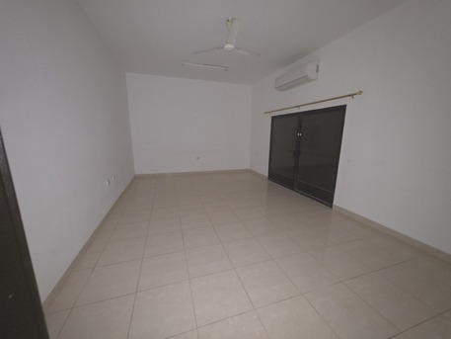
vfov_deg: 89.9
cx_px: 226
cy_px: 170
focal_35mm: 13
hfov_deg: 106.2
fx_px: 169
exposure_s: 1/10.5
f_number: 1.9
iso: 400
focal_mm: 2.2
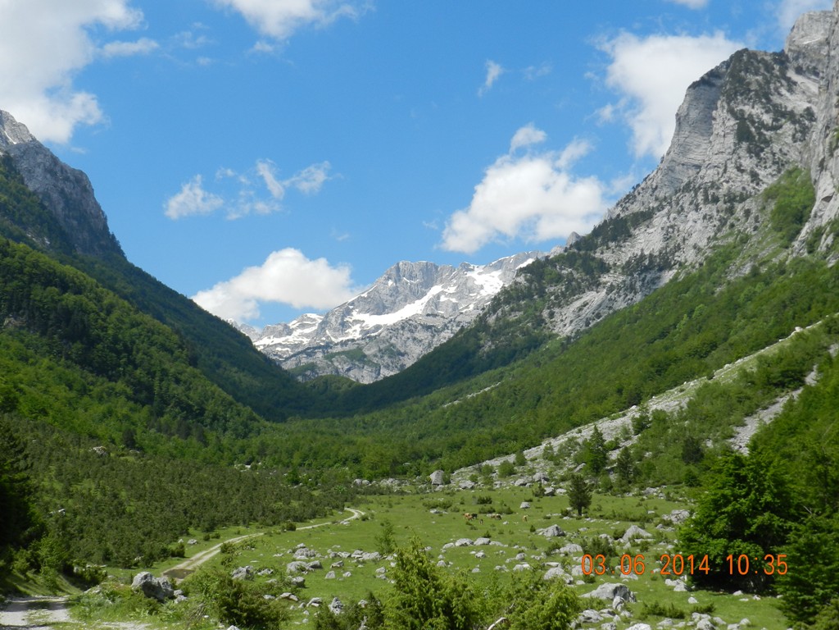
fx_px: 1115
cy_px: 315
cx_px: 420
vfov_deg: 31.5
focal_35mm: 46
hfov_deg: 41.2
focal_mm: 8.1
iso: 160
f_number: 4.2
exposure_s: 1/1250
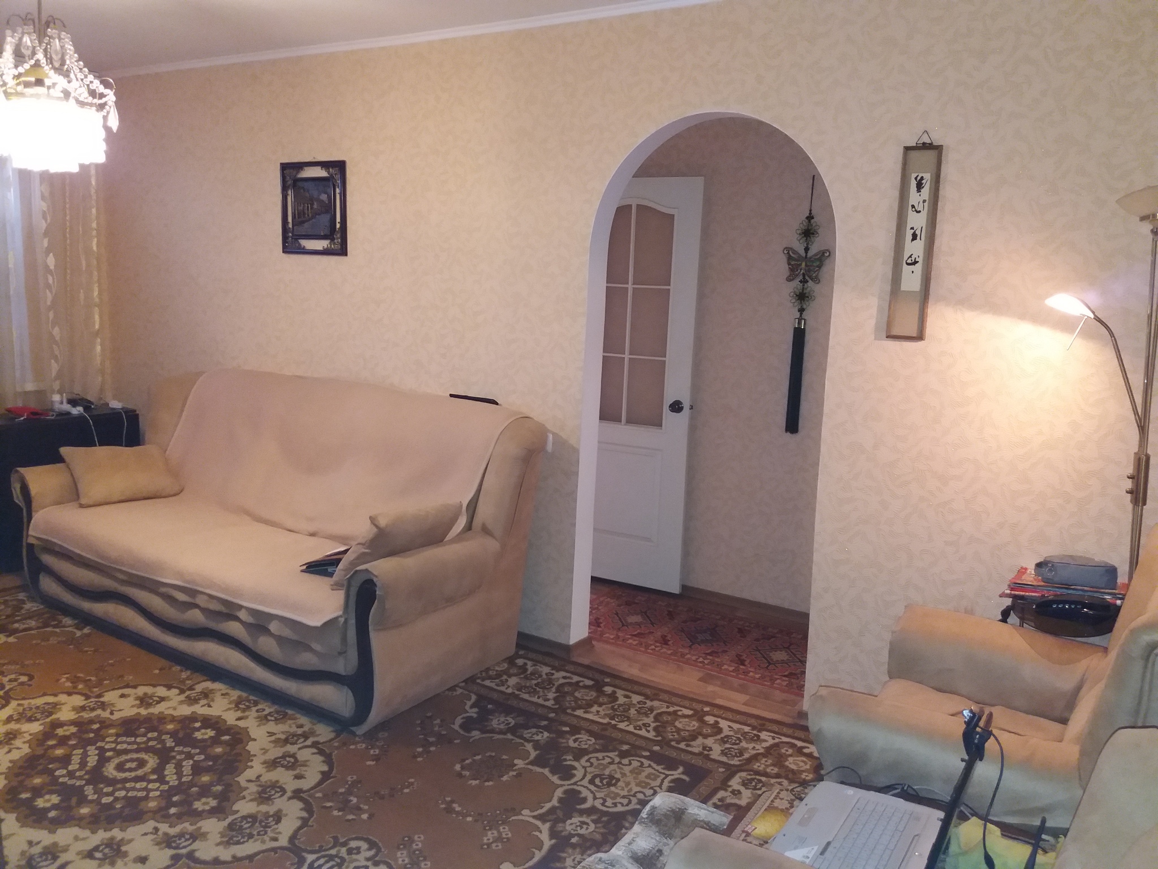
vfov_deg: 49.7
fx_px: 937
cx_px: 579
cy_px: 434
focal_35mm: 28
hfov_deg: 63.4
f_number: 1.9
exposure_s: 1/15
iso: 200
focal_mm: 3.7
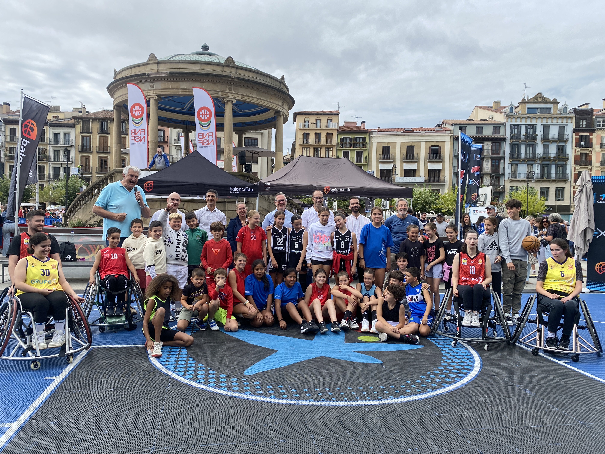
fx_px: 454
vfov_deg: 53.1
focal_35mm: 26
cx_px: 302
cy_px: 227
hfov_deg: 67.3
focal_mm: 4.25
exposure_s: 1/1377
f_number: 1.8
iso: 32
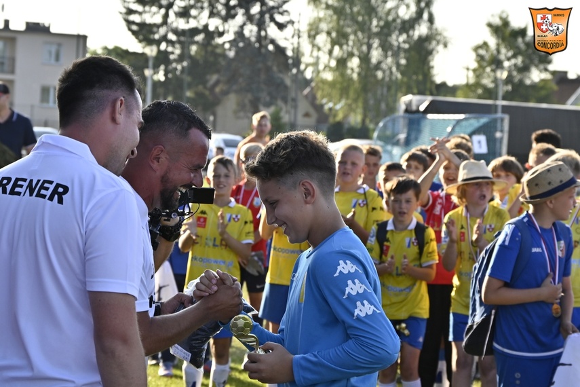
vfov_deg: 12.2
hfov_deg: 18.3
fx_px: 1804
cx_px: 290
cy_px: 194
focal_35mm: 112
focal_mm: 75
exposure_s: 1/500
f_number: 6
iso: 220
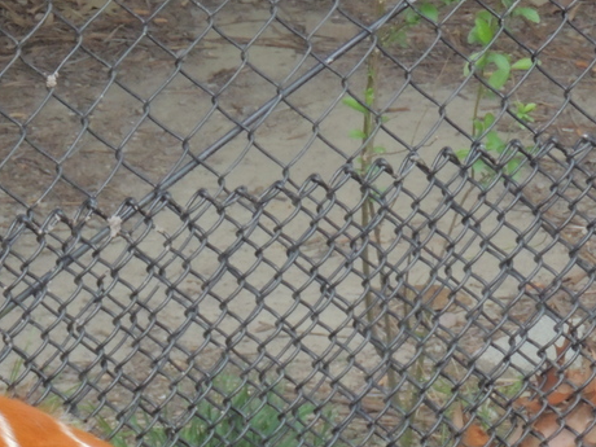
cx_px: -119
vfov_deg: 1.9
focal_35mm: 765
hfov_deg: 2.6
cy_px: 604
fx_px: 13171
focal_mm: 49
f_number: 4.7
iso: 400
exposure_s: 1/200
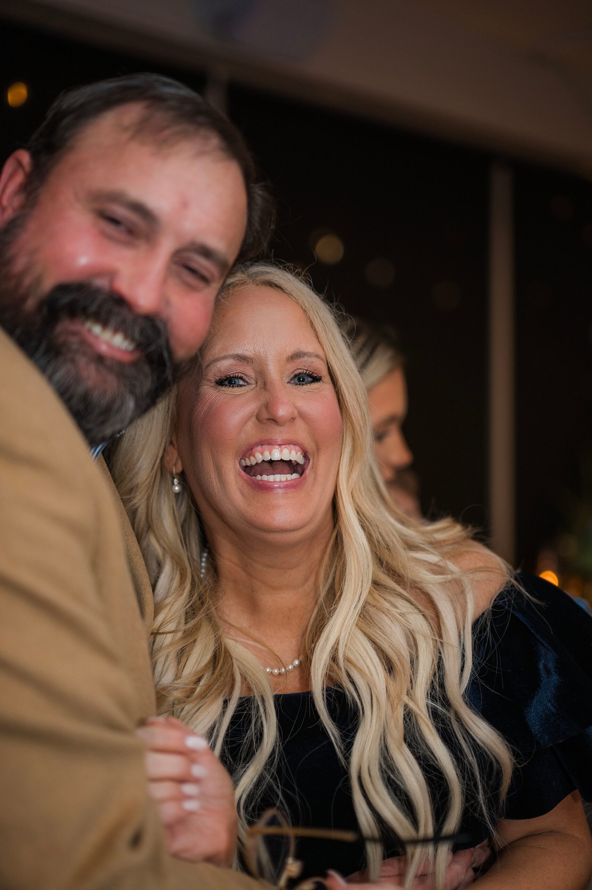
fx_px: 1235
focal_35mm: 50
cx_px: 296
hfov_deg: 27.0
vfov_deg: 39.6
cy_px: 445
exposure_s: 1/200
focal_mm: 50
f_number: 1.6
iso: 500
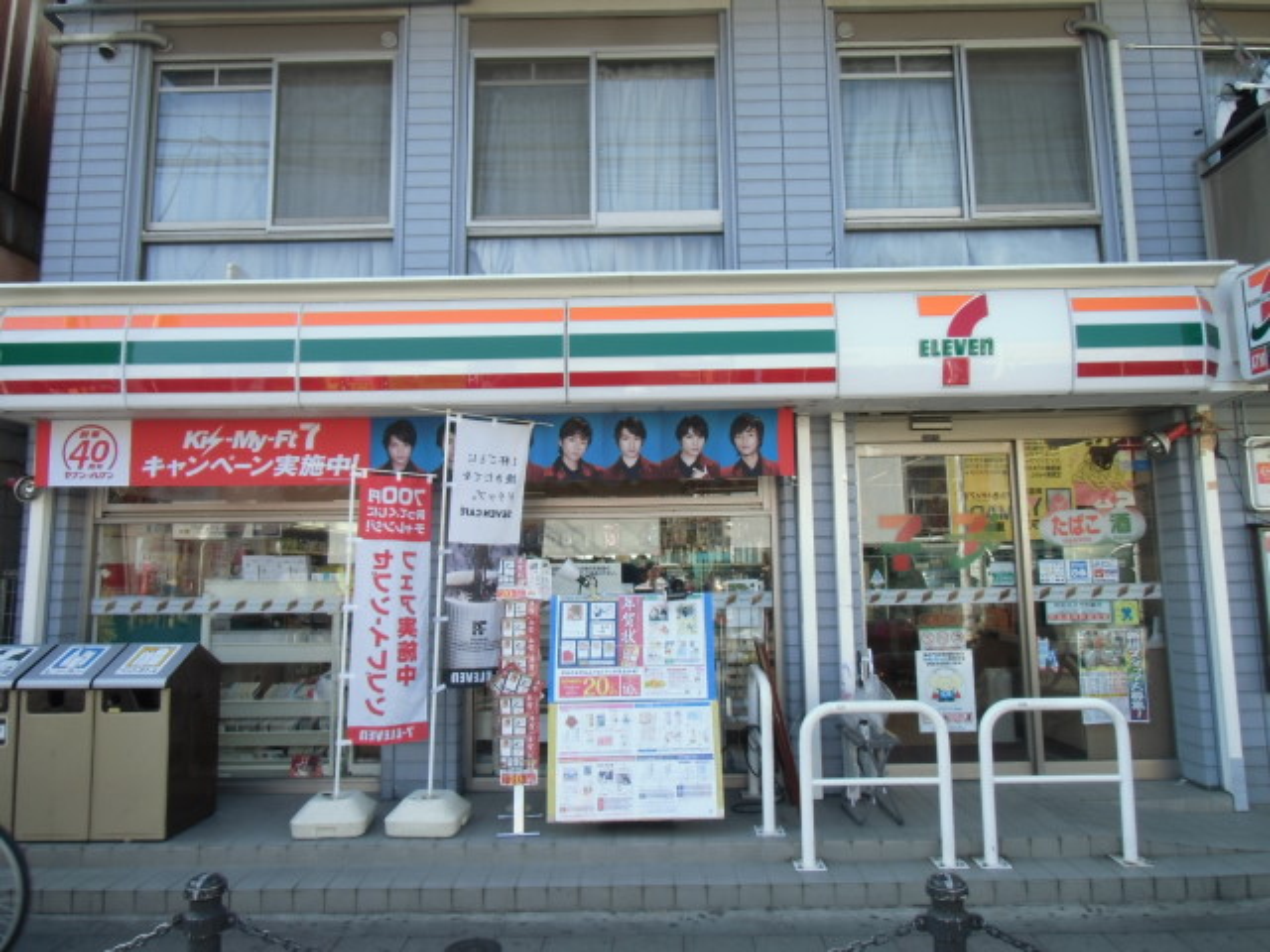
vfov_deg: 56.8
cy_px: 476
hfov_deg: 71.6
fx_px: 881
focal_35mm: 24
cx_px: 635
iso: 64
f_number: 3
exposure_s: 1/125
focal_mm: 4.24
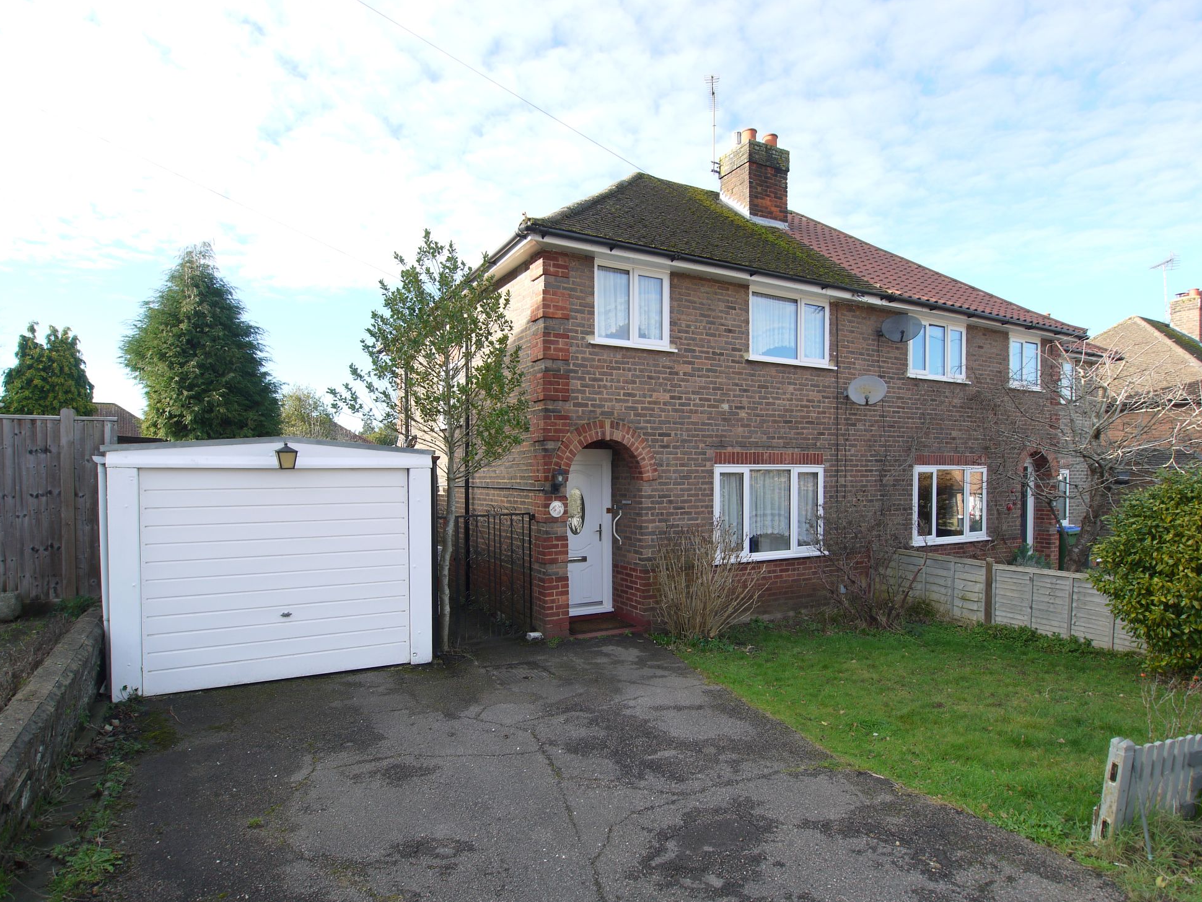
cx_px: 598
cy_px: 474
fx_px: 660
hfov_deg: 84.7
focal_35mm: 19
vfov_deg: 68.6
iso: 100
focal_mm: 9
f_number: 5
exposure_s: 1/200
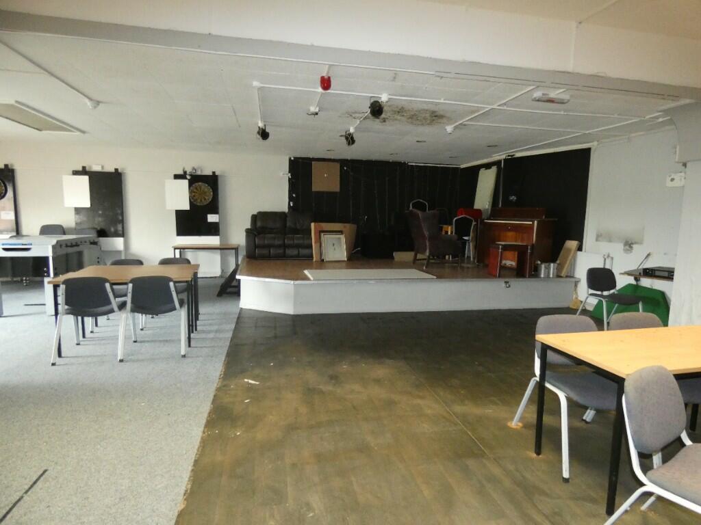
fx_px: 405
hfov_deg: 81.7
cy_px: 262
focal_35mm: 20
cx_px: 350
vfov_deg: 66.0
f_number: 2.8
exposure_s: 1/40
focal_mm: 3.6
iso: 800
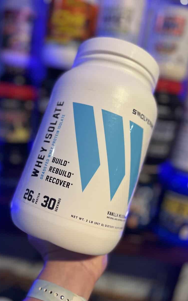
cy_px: 152
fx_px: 230
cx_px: 84
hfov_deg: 44.5
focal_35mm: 28
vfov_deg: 66.5
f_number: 1.6
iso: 250
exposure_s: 1/60
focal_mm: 5.1
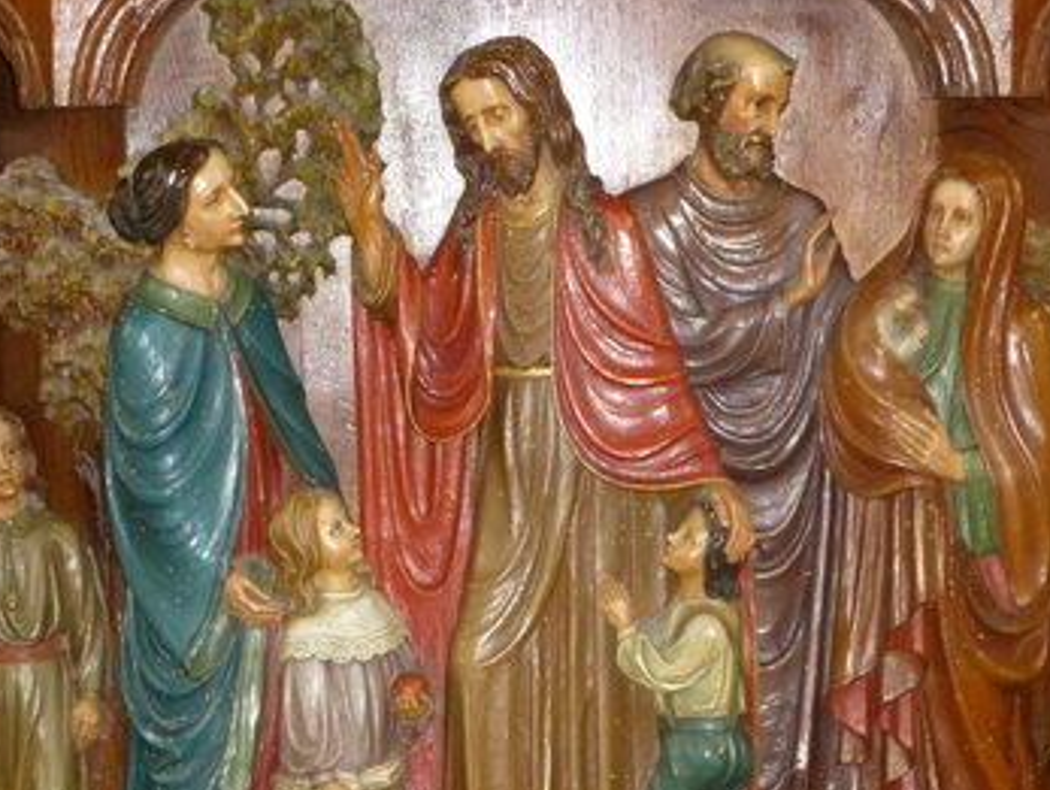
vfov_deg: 13.0
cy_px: 378
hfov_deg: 17.2
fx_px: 3462
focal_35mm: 114
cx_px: 520
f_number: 4.9
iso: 800
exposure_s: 1/8
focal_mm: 11.7
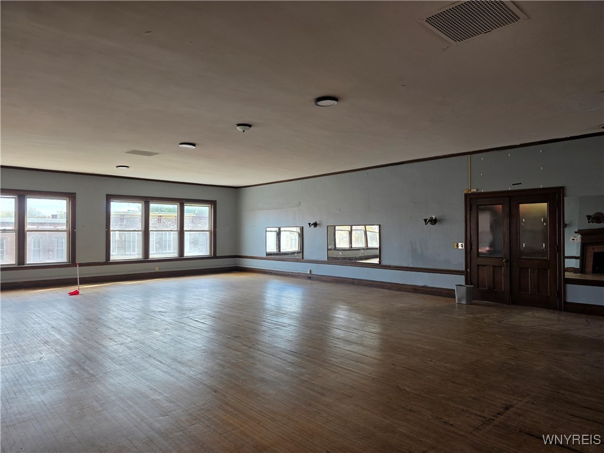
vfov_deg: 58.9
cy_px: 226
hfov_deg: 73.9
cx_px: 302
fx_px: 401
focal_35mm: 23
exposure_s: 1/180
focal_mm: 6.3
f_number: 1.7
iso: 80
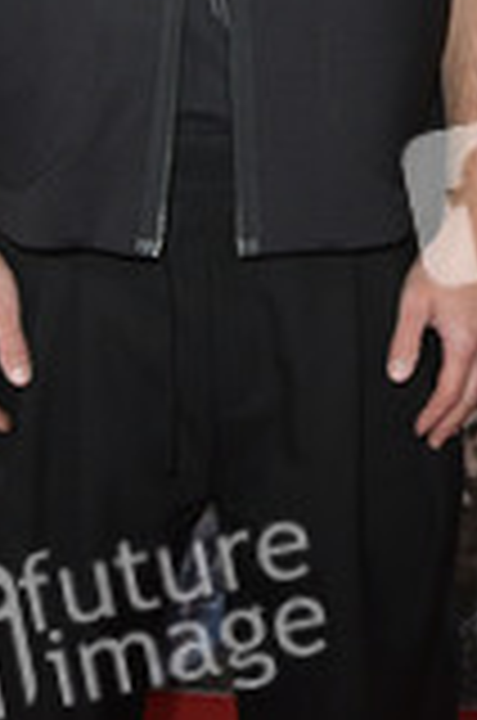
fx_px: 1796
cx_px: 225
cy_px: -45
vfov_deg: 21.6
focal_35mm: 90
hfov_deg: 15.1
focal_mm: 36
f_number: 5.6
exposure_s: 1/200
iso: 800
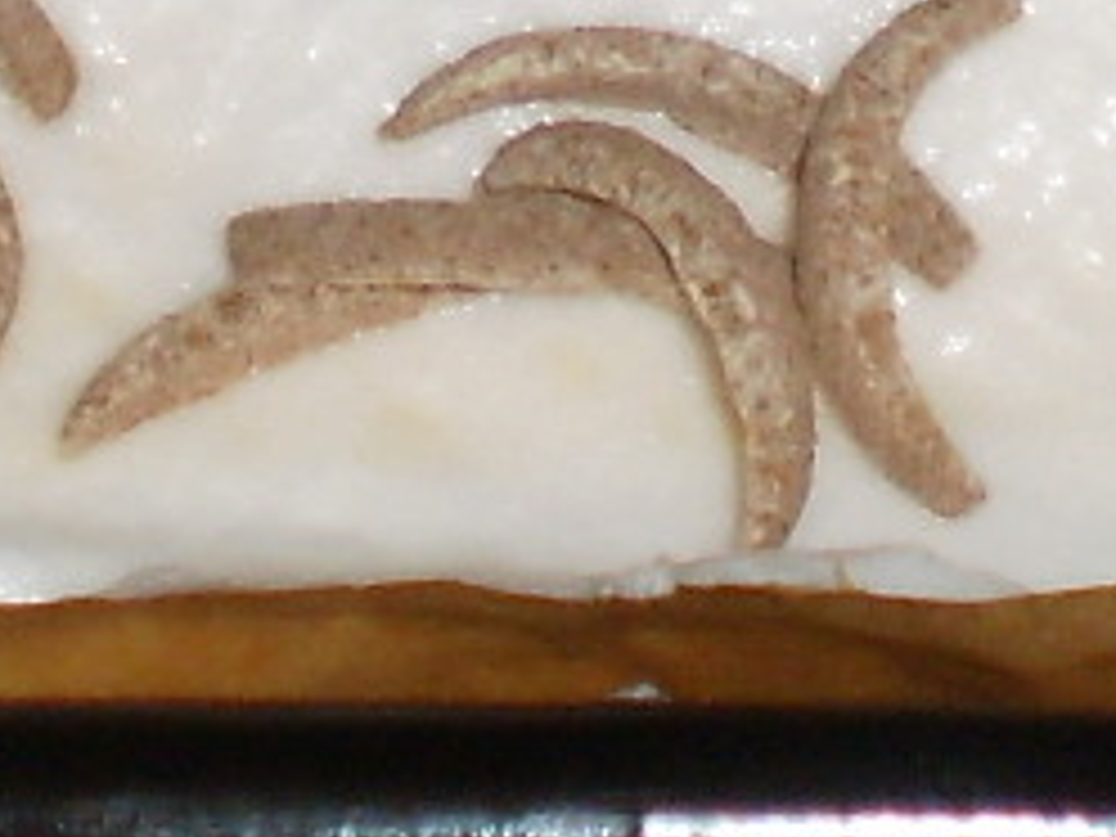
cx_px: 639
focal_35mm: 232
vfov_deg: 6.1
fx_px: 7480
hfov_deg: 8.5
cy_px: -1264
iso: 125
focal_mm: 6.3
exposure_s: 1/30
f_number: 3.1
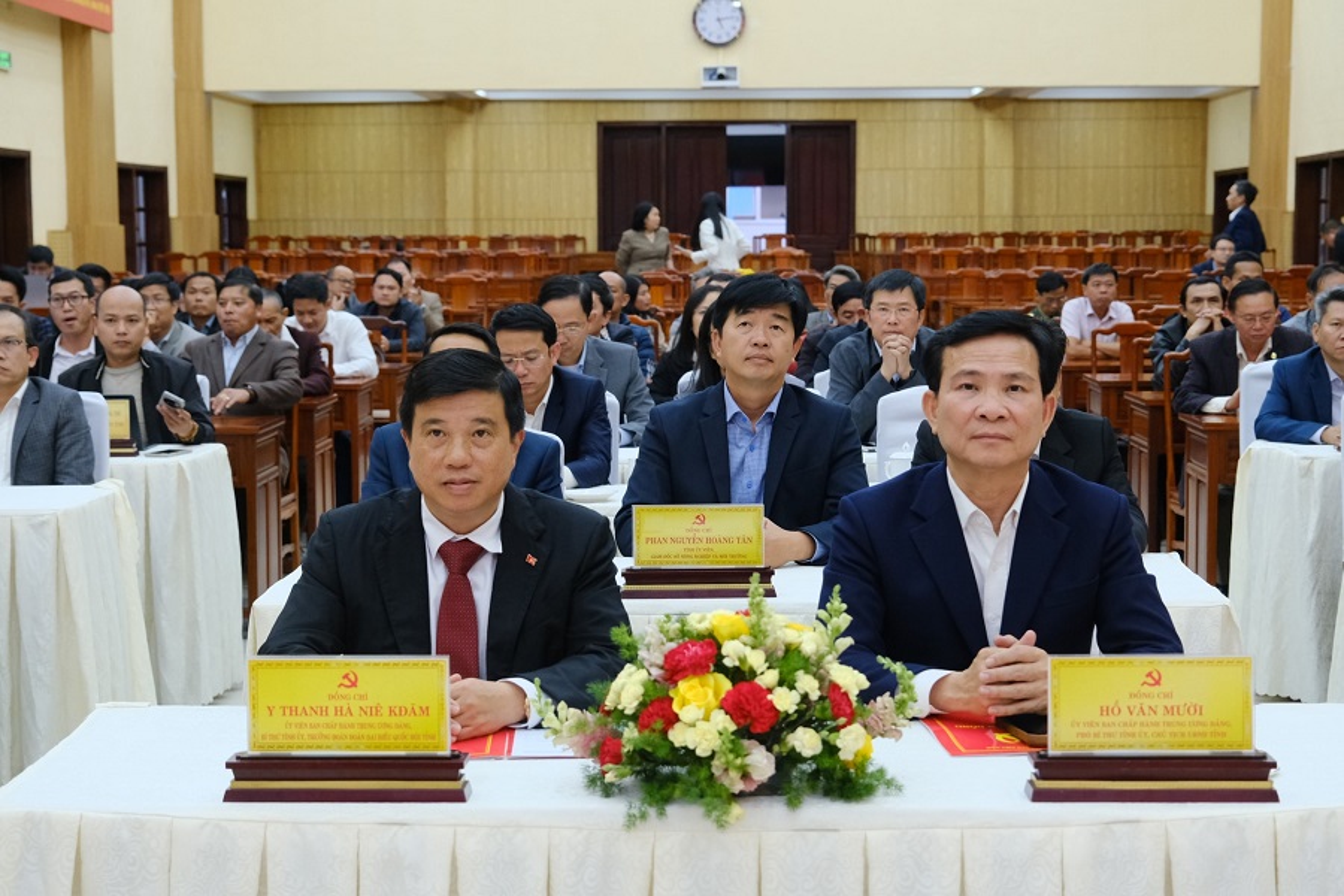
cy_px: 448
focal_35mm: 54
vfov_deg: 25.1
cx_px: 672
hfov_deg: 36.9
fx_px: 2016
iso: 2500
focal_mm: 35.8
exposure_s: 1/160
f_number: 4
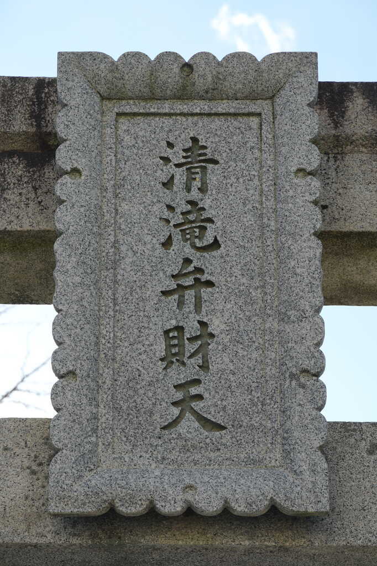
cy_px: 283
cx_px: 188
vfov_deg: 18.7
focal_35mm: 110
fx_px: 1721
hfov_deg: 12.5
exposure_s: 1/200
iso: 100
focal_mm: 73
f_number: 7.1
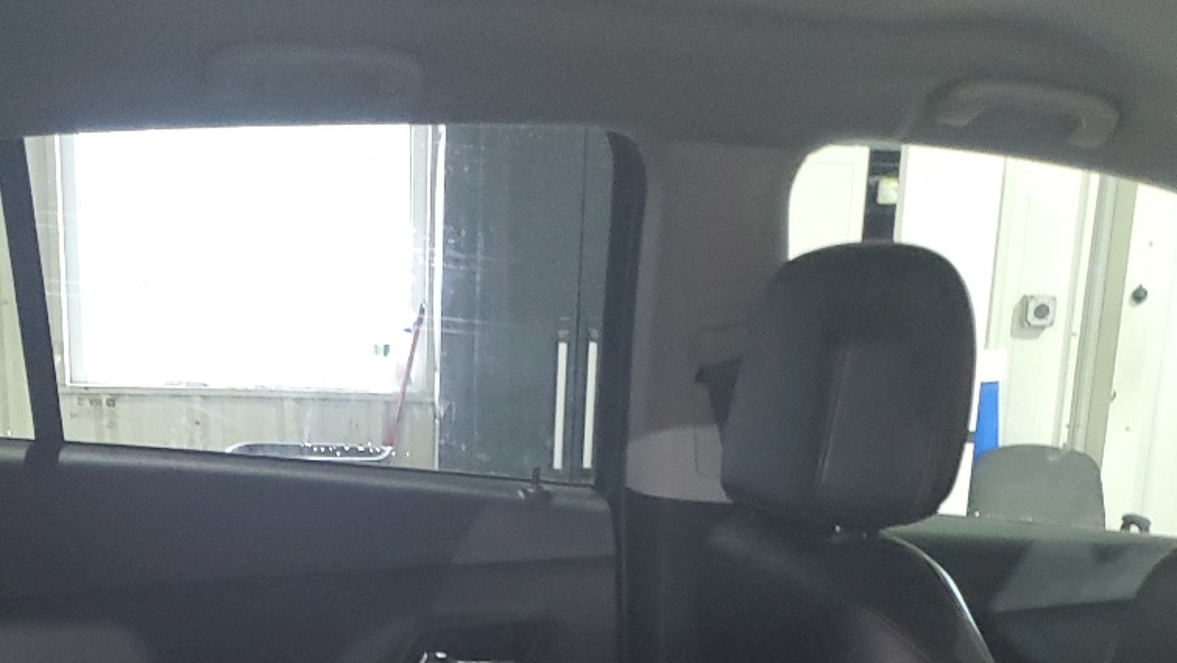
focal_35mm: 60
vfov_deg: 18.6
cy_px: 870
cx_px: 504
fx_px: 1873
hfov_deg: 34.8
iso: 324
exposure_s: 1/30
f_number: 1.5
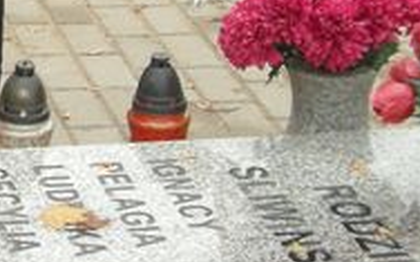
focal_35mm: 167
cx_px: -199
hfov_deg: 12.0
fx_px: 1909
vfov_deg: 7.7
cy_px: -110
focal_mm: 7.9
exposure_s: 1/134
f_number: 2.8
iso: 88
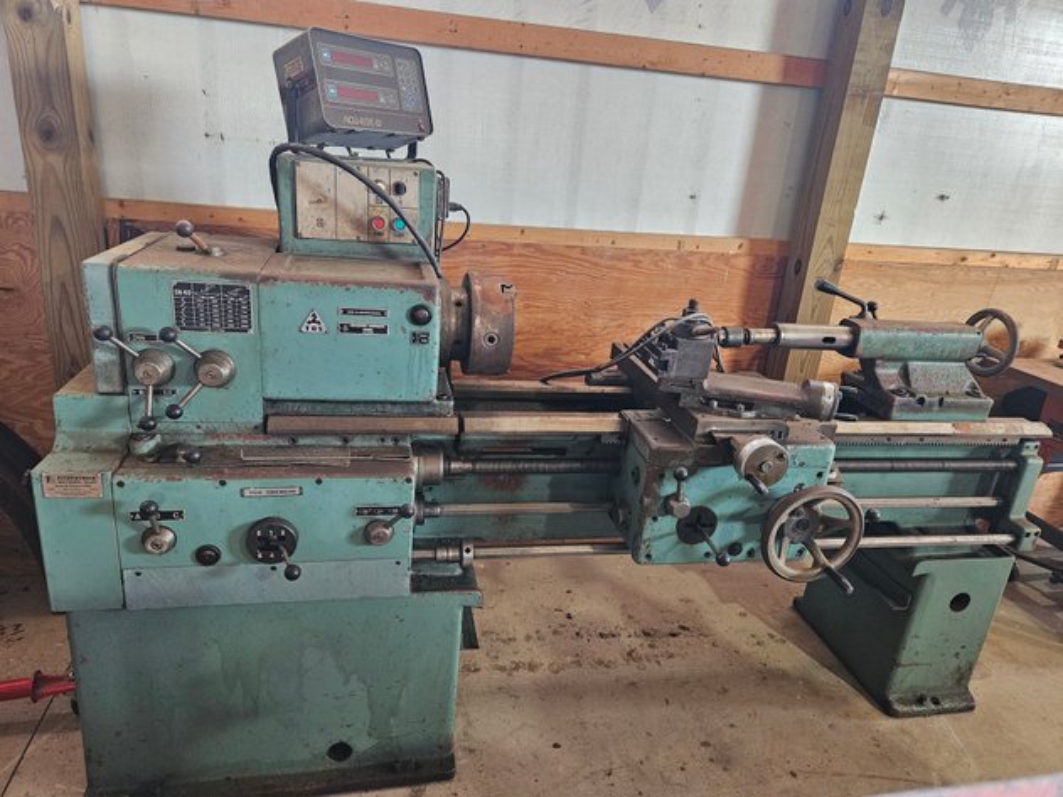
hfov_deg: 73.9
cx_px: 532
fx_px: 706
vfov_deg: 58.9
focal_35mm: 23
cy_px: 398
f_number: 1.8
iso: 500
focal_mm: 5.4
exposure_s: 1/120
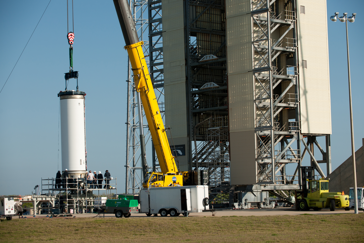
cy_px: 122
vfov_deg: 13.4
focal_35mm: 102
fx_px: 1031
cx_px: 182
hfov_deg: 20.0
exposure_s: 1/2000
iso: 250
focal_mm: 102
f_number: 5.6
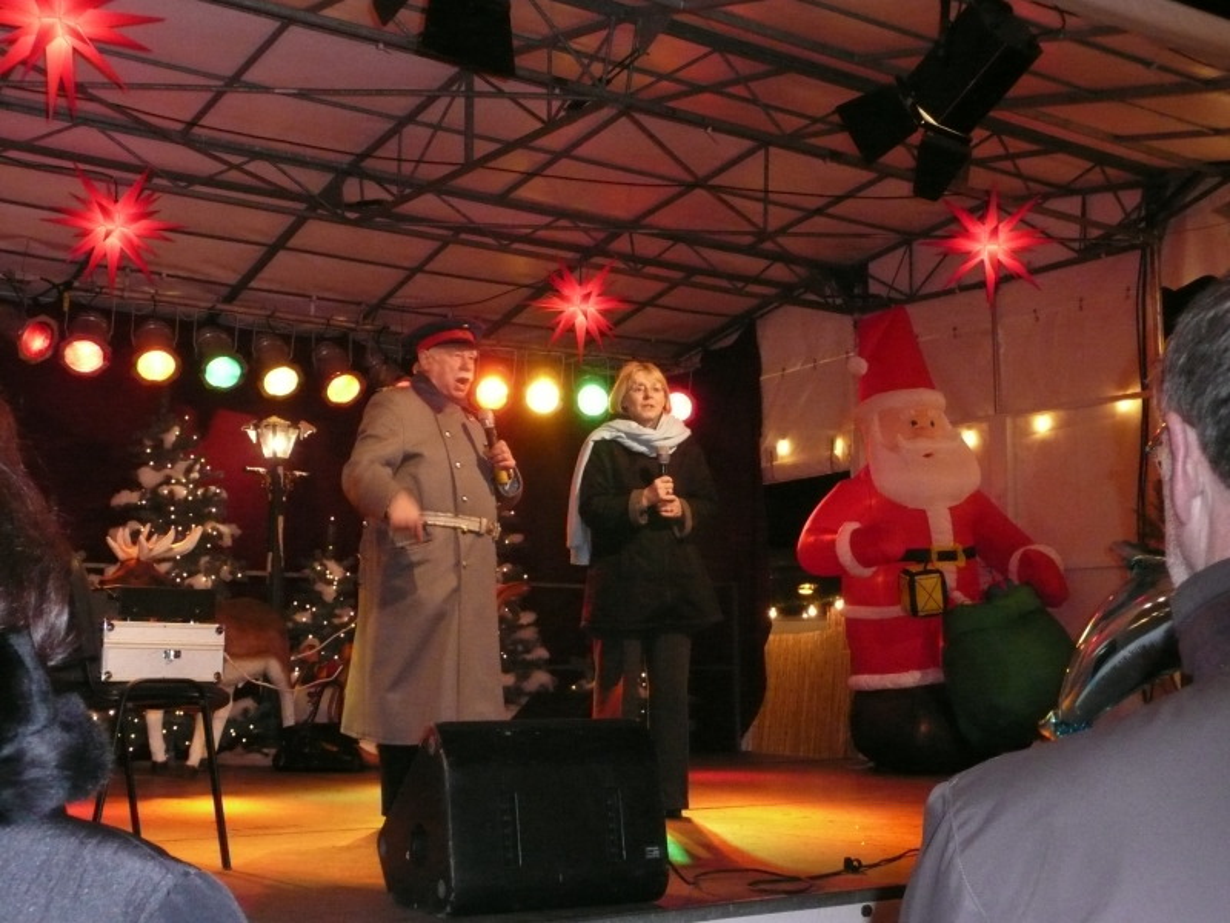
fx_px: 1599
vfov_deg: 32.2
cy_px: 462
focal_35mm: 45
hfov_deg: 42.1
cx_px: 615
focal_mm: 7.3
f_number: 4.1
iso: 640
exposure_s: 1/30
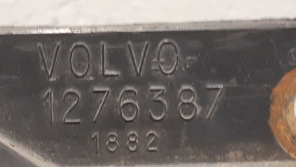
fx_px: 338
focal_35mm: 43
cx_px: 114
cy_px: 88
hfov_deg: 47.0
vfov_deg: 27.7
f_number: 1.7
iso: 250
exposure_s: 1/25
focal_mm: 3.93
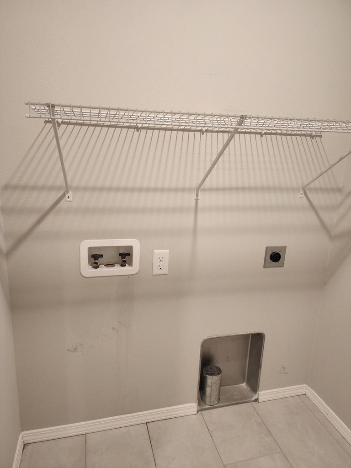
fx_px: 311
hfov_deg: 58.9
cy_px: 234
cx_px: 176
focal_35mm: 23
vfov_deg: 73.9
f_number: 1.8
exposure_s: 1/120
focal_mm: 6.4
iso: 400
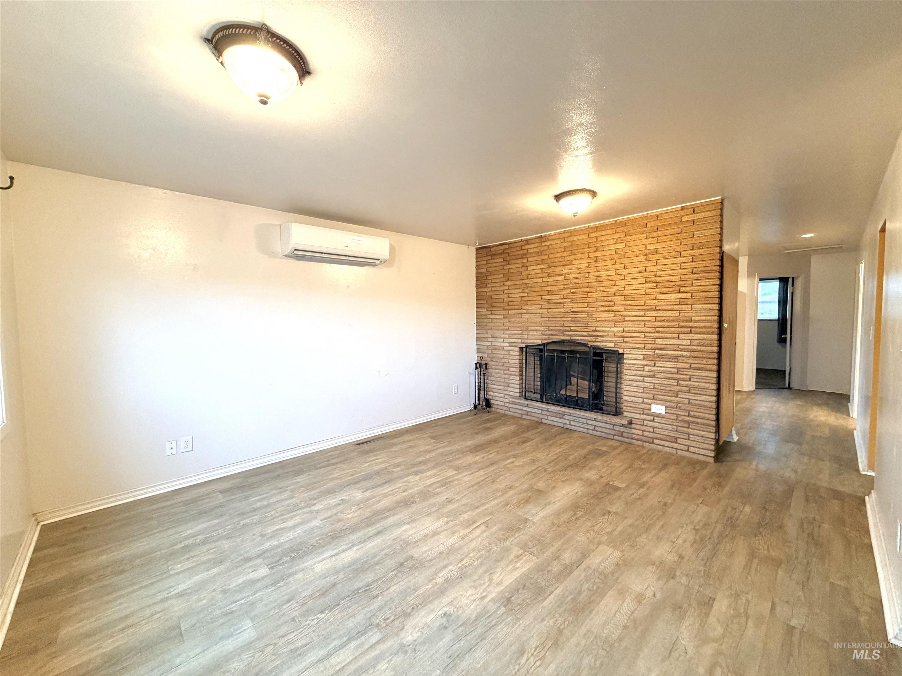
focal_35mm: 14
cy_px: 338
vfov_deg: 85.7
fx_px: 365
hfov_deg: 102.1
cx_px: 451
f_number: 2.2
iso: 250
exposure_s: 1/60
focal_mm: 2.22
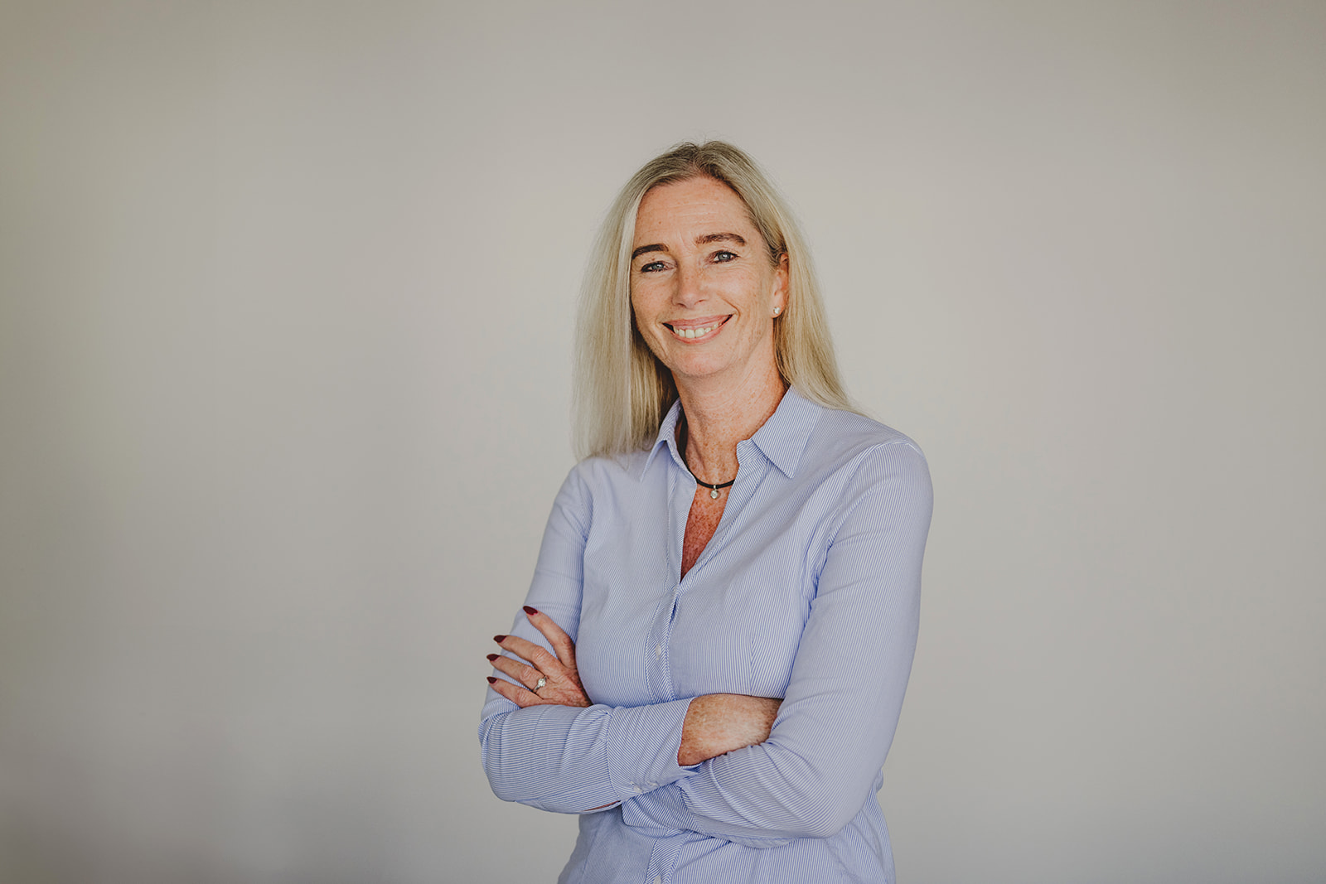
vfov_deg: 27.0
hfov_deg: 39.6
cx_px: 663
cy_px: 442
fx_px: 1842
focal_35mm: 50
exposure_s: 1/1250
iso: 640
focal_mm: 50
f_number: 1.8
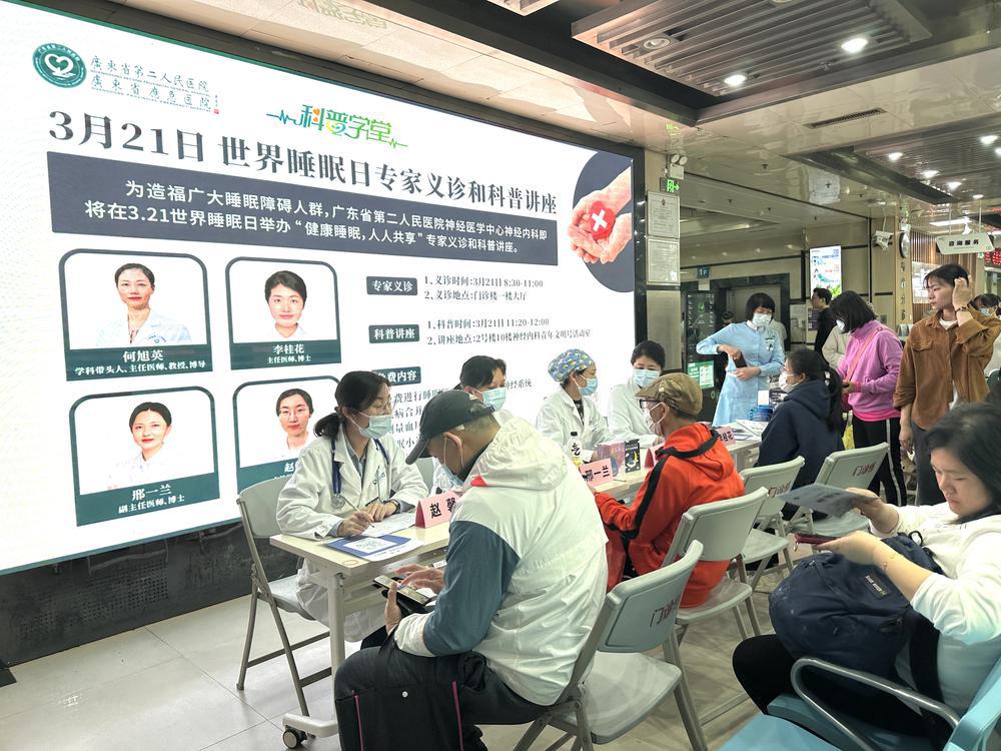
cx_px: 500
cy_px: 376
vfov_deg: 56.8
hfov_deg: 71.6
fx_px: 694
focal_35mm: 24
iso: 64
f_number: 1.78
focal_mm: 6.86
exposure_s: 1/120
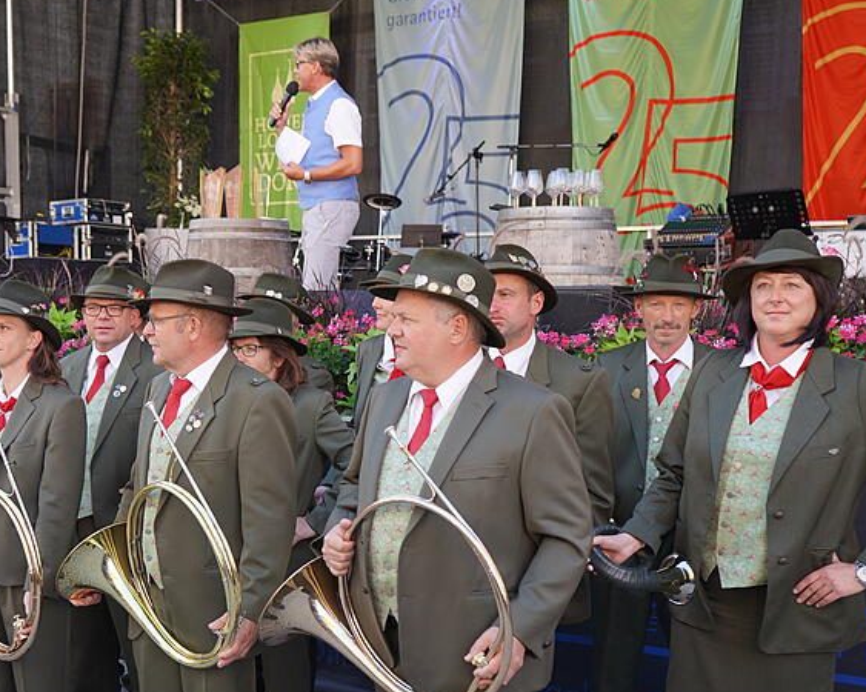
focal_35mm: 50
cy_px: 470
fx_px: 1281
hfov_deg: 36.7
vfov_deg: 30.0
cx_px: 245
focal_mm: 32
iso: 250
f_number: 4
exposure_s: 1/160
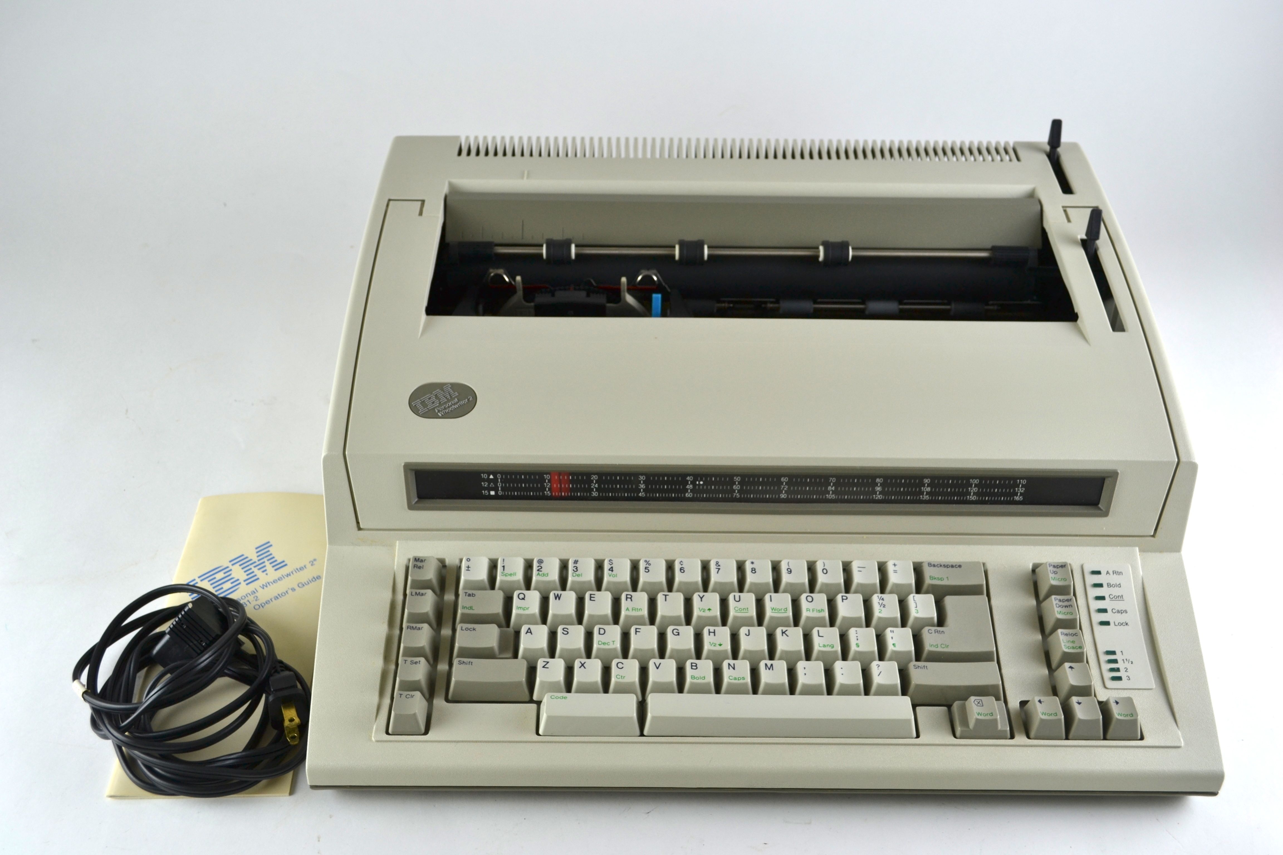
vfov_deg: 36.9
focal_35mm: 36
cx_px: 642
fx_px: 1283
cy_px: 428
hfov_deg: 53.1
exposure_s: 1/20
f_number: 6.3
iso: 100
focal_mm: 24
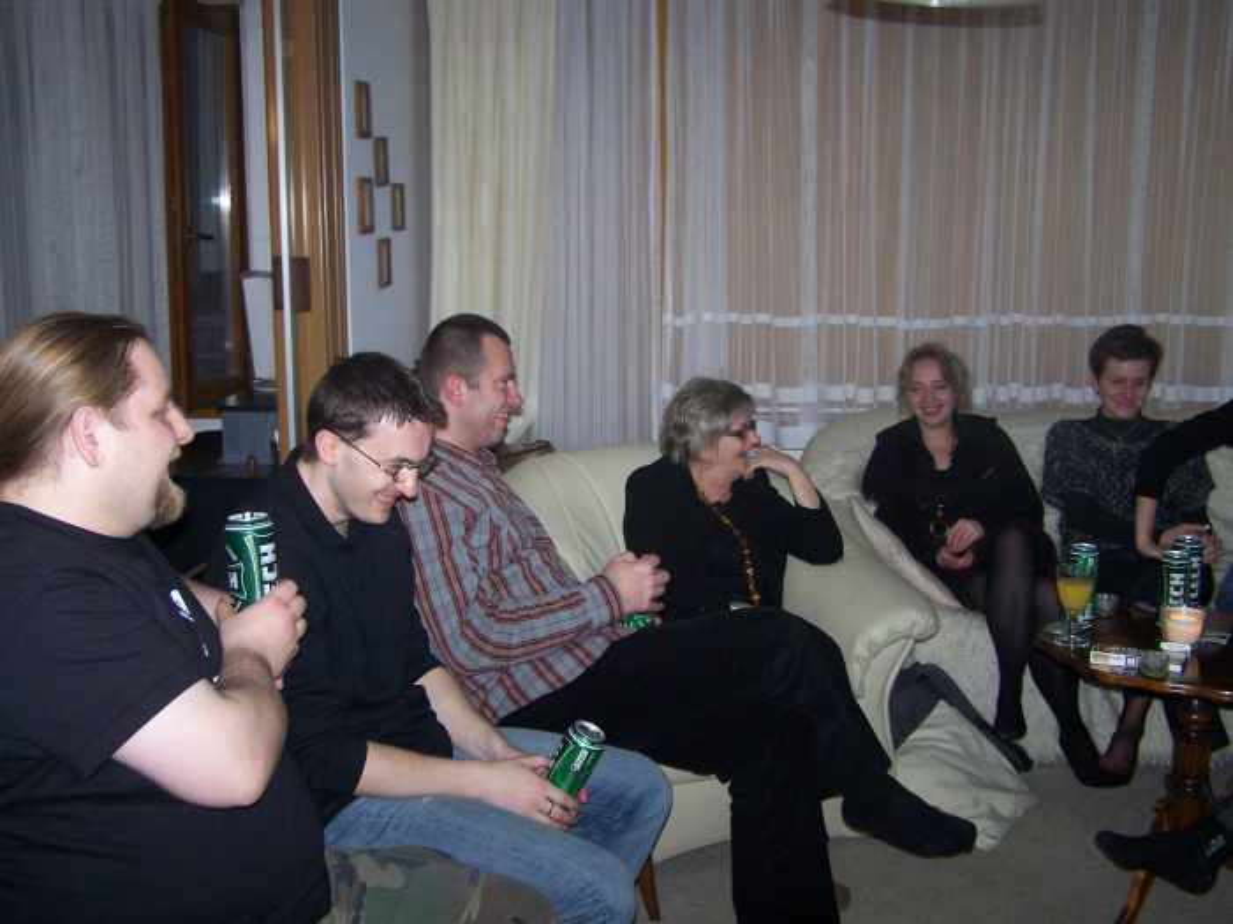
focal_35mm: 38
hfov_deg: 49.0
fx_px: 1354
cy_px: 462
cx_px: 616
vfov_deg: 37.7
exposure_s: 1/60
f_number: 2.8
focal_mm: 6.3
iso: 160
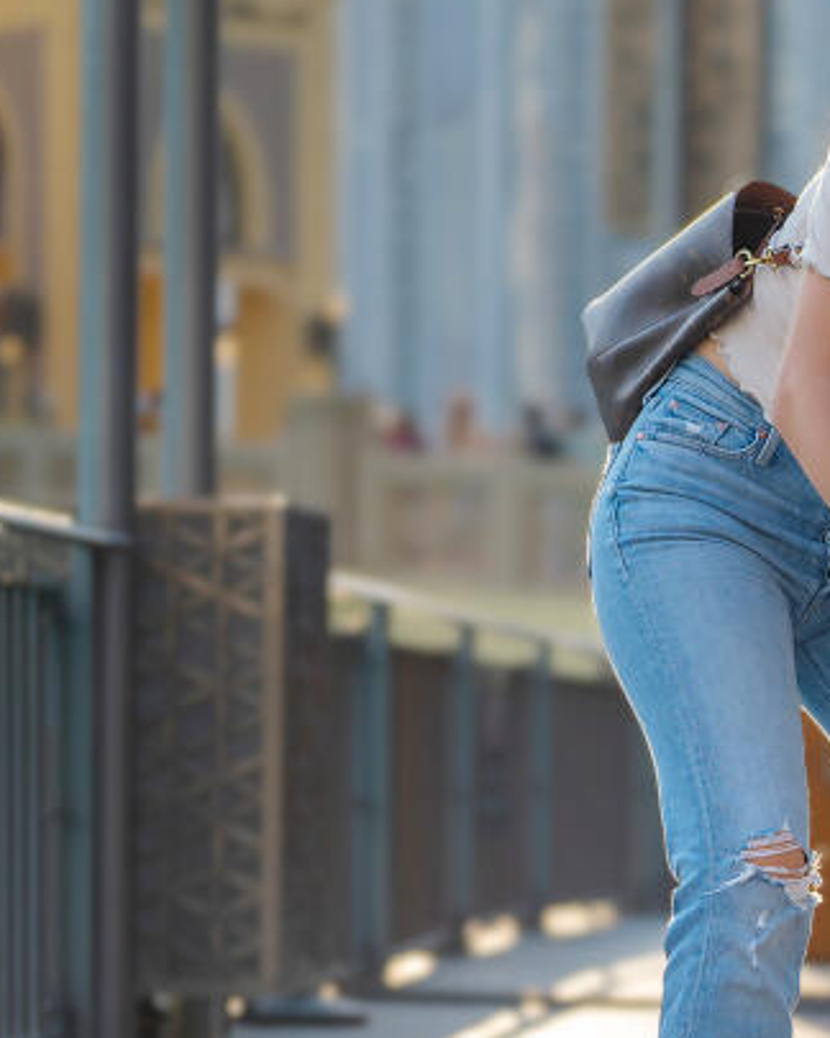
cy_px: 914
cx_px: 1550
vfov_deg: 11.8
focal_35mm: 162
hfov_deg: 9.1
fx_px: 4974
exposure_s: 1/1250
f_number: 2.5
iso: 100
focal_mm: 50
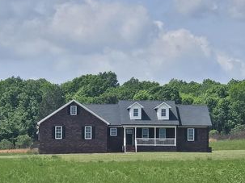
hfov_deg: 17.3
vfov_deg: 12.9
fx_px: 807
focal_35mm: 114
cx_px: 151
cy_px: 138
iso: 25
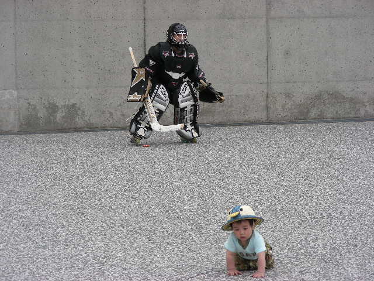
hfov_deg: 11.5
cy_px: 140
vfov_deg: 8.6
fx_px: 1858
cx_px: 187
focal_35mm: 172
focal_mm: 28.7
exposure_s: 1/253
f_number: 4
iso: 50
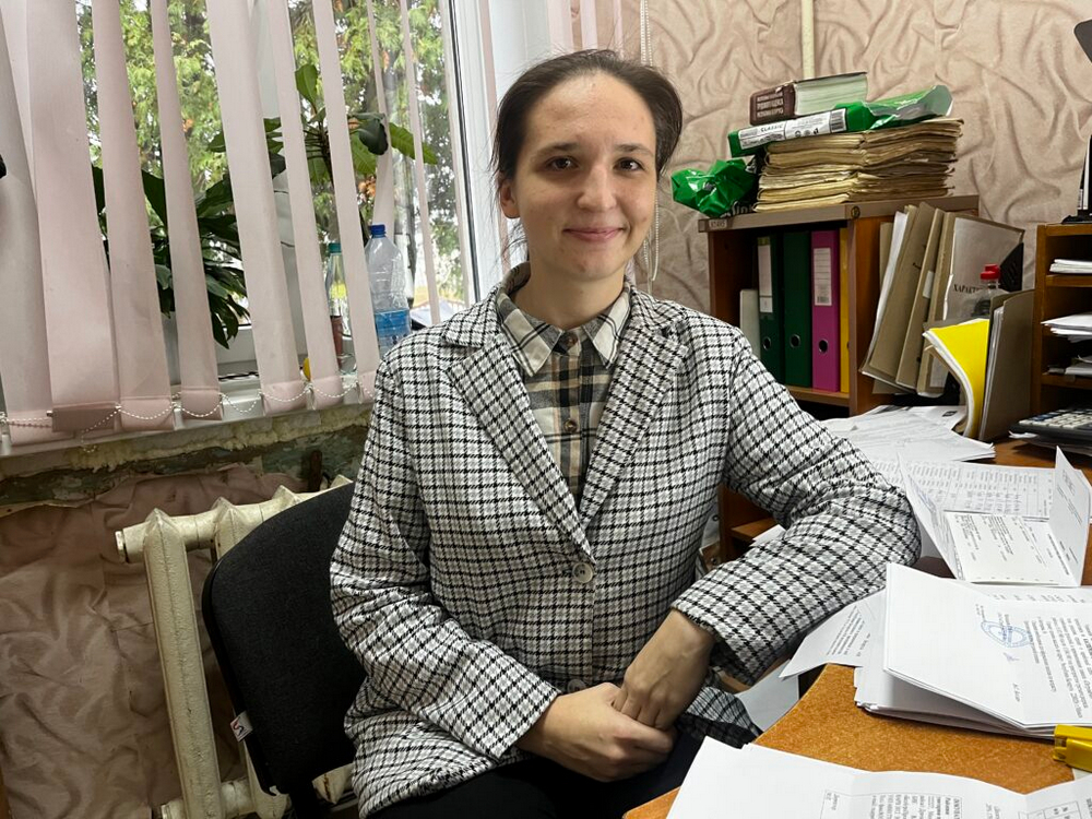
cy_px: 410
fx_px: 820
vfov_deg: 53.1
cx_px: 546
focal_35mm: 26
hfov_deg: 67.3
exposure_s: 1/50
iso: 320
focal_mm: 5.1
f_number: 1.6
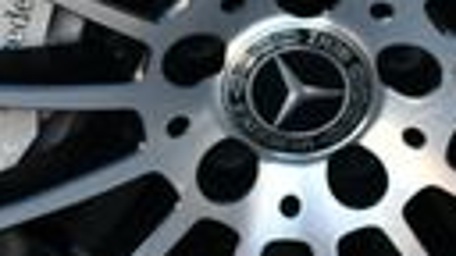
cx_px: 306
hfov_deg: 11.4
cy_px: 46
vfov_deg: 6.4
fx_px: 2273
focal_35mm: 188
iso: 400
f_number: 3.5
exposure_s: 1/250
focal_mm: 18
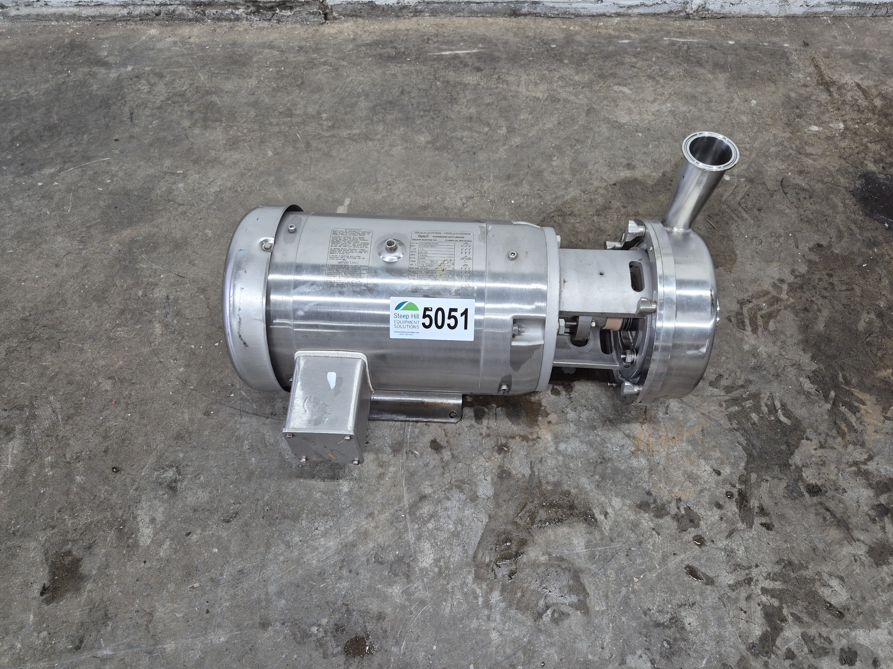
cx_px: 446
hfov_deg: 73.9
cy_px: 334
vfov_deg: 58.9
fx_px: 593
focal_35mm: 23
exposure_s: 1/120
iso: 320
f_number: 1.8
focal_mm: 5.4
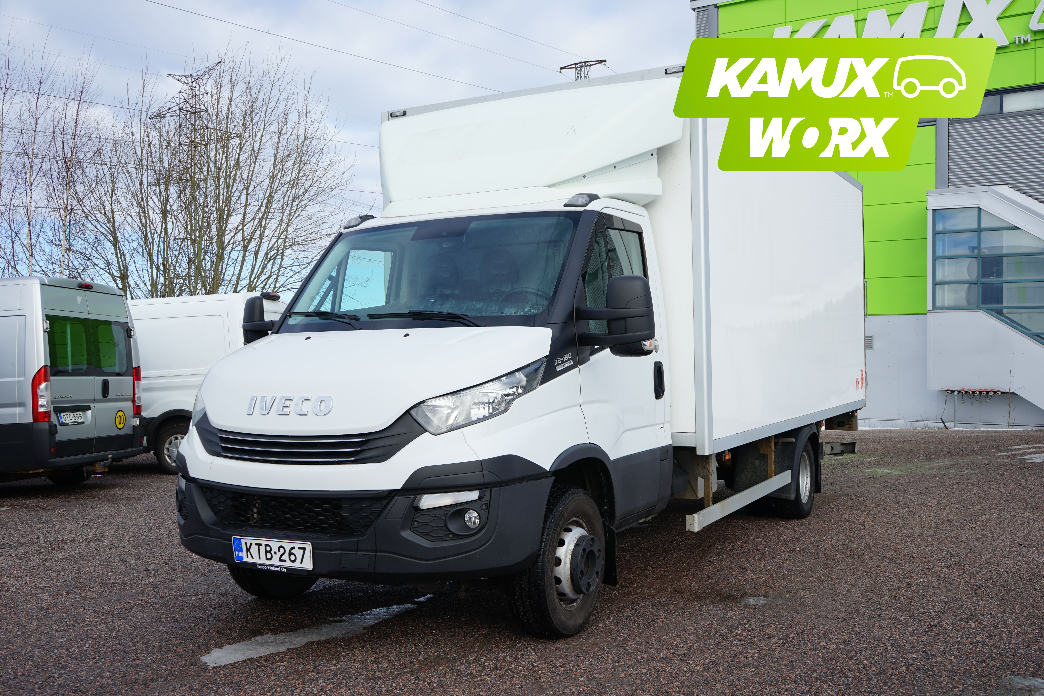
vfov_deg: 38.9
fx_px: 986
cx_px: 522
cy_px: 348
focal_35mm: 34
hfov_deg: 55.8
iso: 100
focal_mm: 34
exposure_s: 1/100
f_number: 11
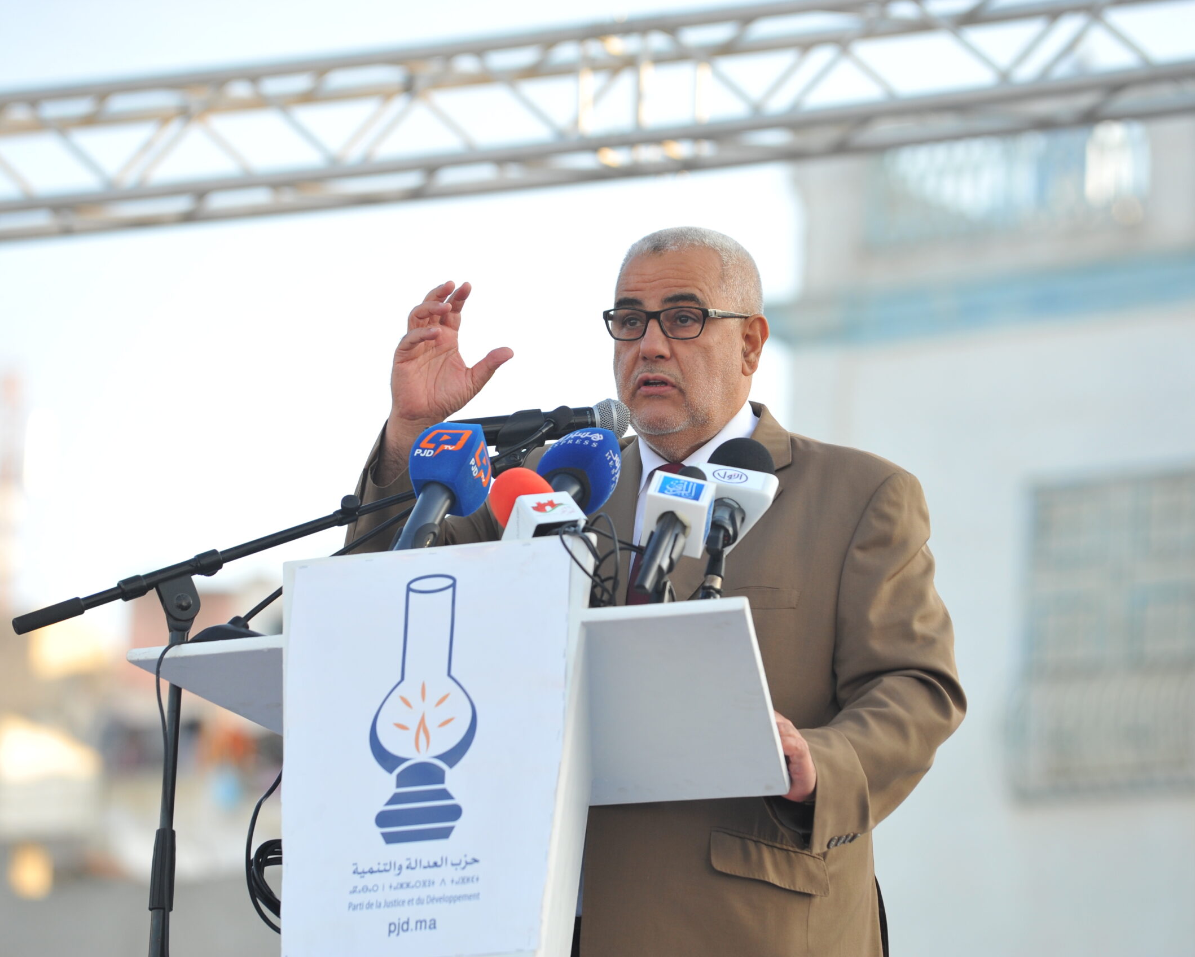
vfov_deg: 7.6
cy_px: 480
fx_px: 7216
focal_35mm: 204
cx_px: 586
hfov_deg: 9.5
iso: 500
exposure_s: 1/640
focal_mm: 180
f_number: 4
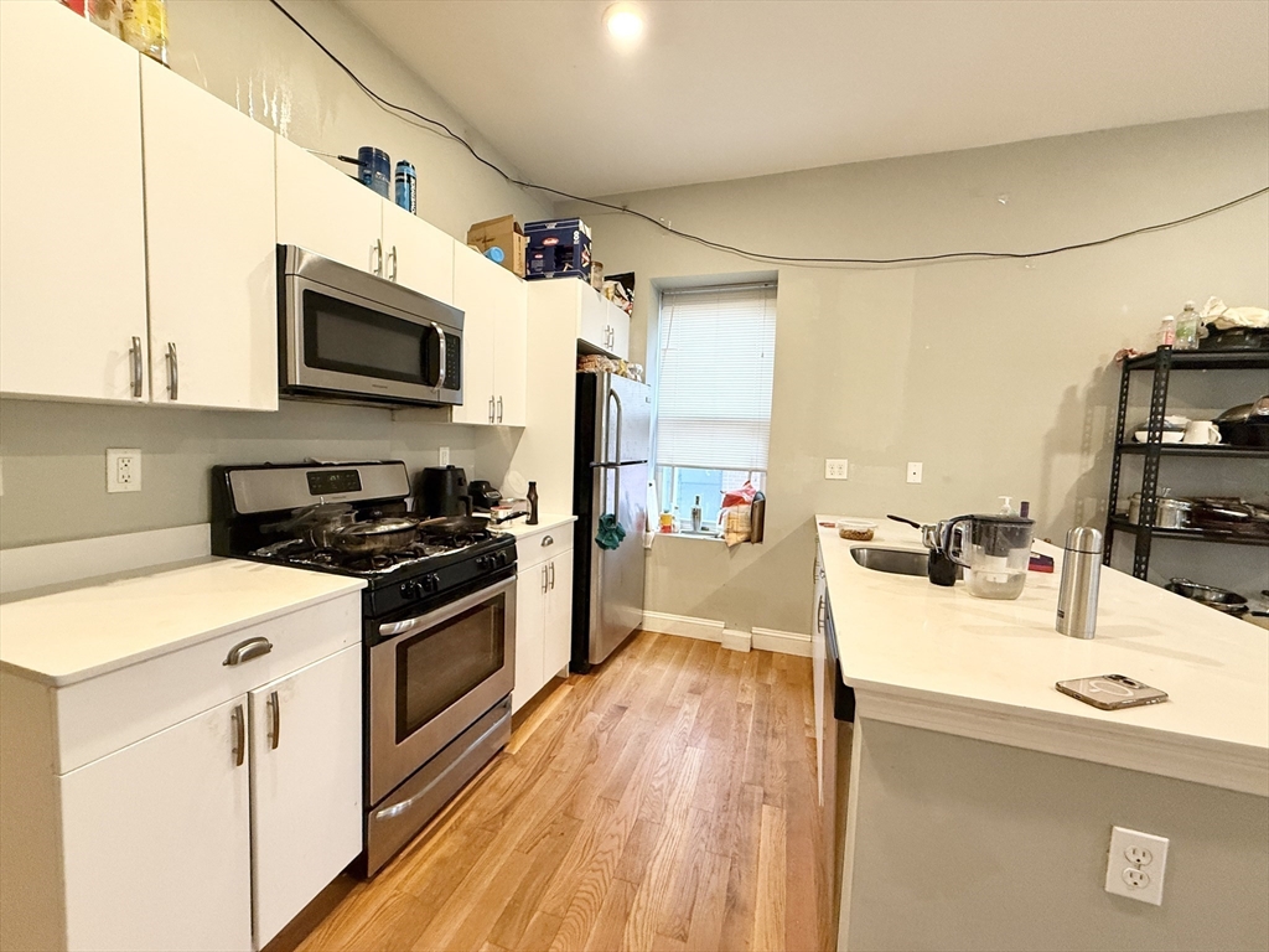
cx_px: 634
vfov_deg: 85.7
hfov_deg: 102.1
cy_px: 476
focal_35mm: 14
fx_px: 513
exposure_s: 1/60
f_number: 2.2
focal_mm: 2.22
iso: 500
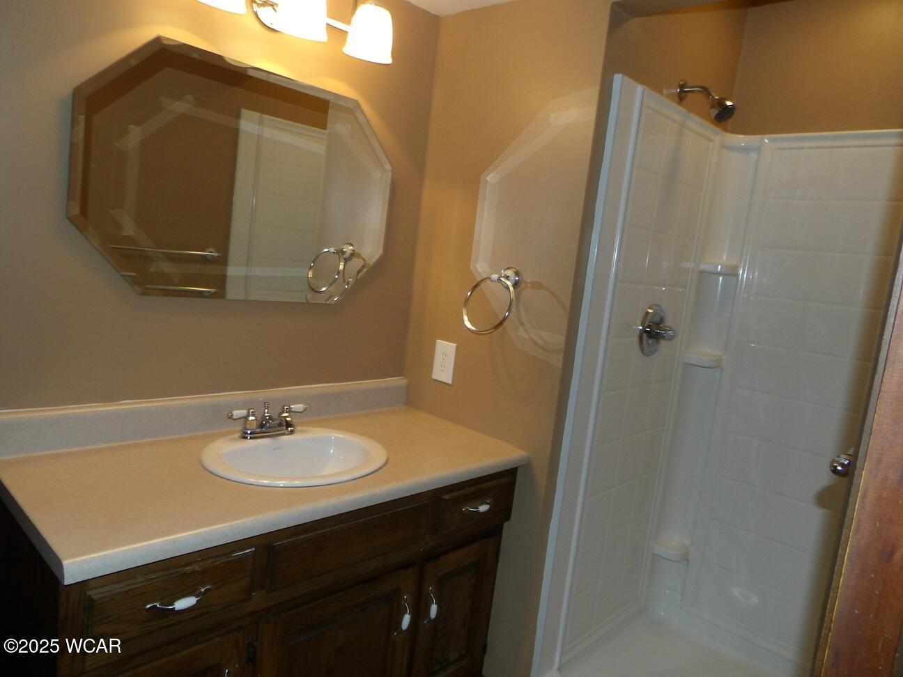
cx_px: 452
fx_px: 600
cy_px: 338
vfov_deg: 58.9
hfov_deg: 73.9
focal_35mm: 23
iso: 200
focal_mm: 4.2
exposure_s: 1/30
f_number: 4.1
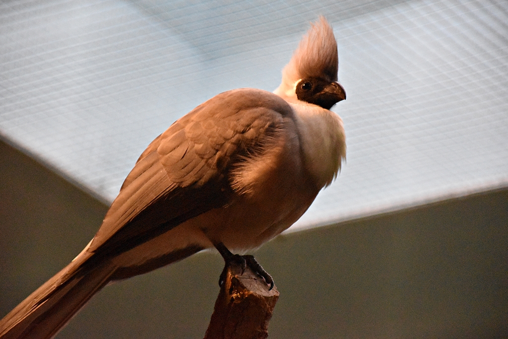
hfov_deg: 9.8
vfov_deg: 6.5
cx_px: 254
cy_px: 170
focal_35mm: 210
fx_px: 2964
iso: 10000
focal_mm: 140
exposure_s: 1/500
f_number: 5.6
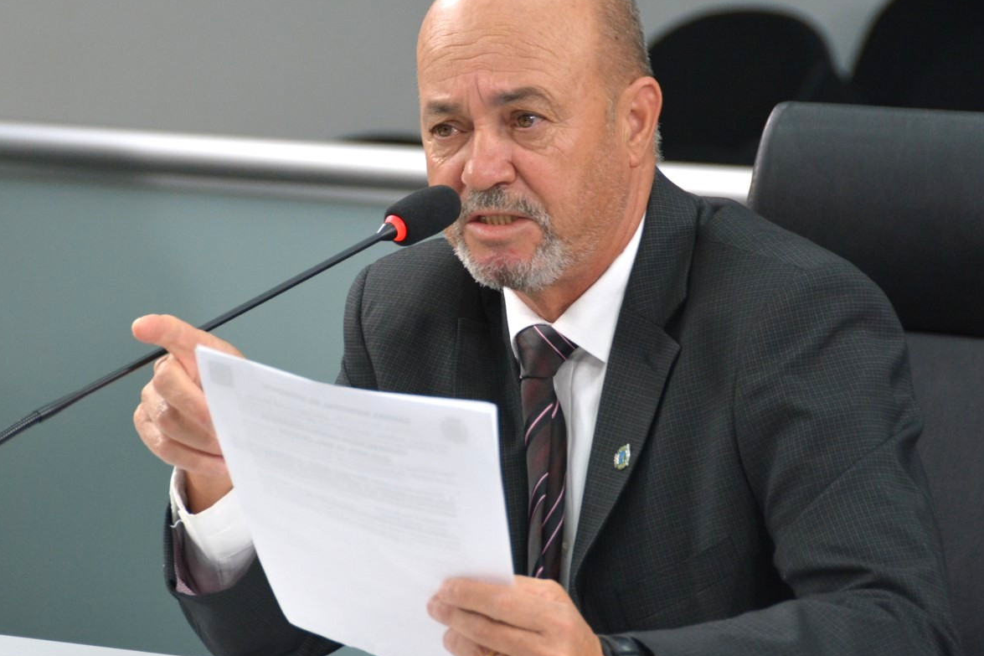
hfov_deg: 7.4
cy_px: 313
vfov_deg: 4.9
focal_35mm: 279
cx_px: 431
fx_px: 7616
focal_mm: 135
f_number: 5.6
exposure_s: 1/125
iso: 1400
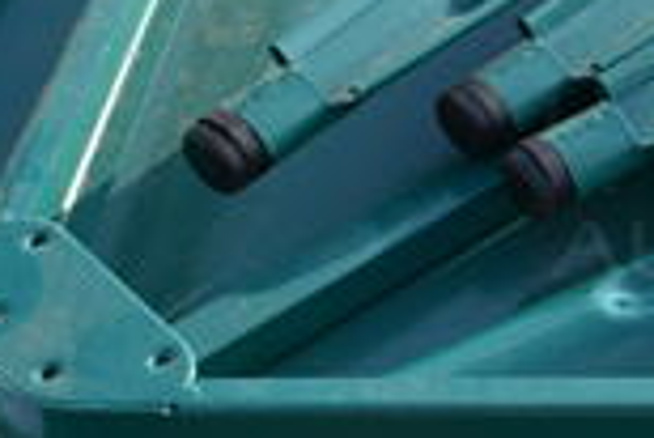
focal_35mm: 107
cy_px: 68
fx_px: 1946
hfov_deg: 17.1
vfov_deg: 12.8
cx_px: 998
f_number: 6.3
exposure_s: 1/125
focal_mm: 18
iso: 100
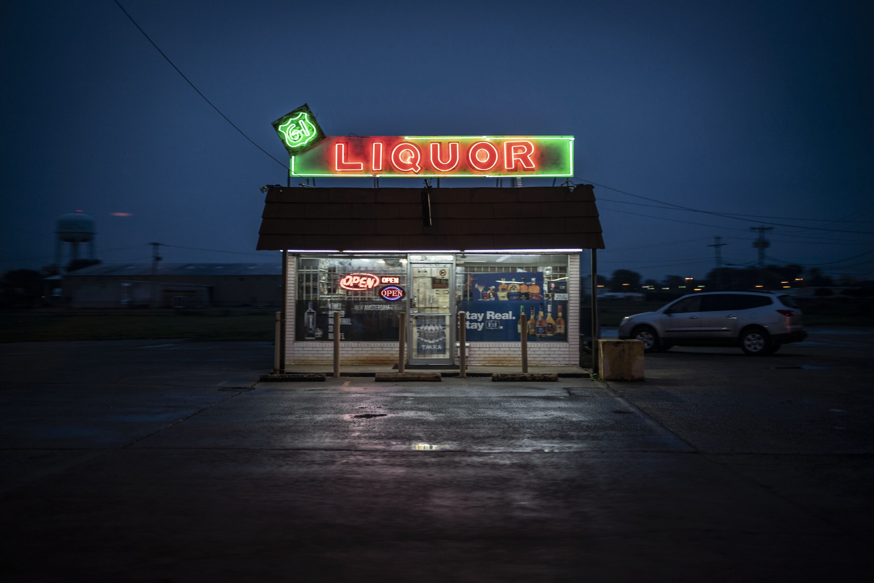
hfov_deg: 54.4
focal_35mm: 35
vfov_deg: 37.9
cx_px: 437
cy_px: 292
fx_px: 850
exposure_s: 1/160
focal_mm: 35
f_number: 1.8
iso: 400
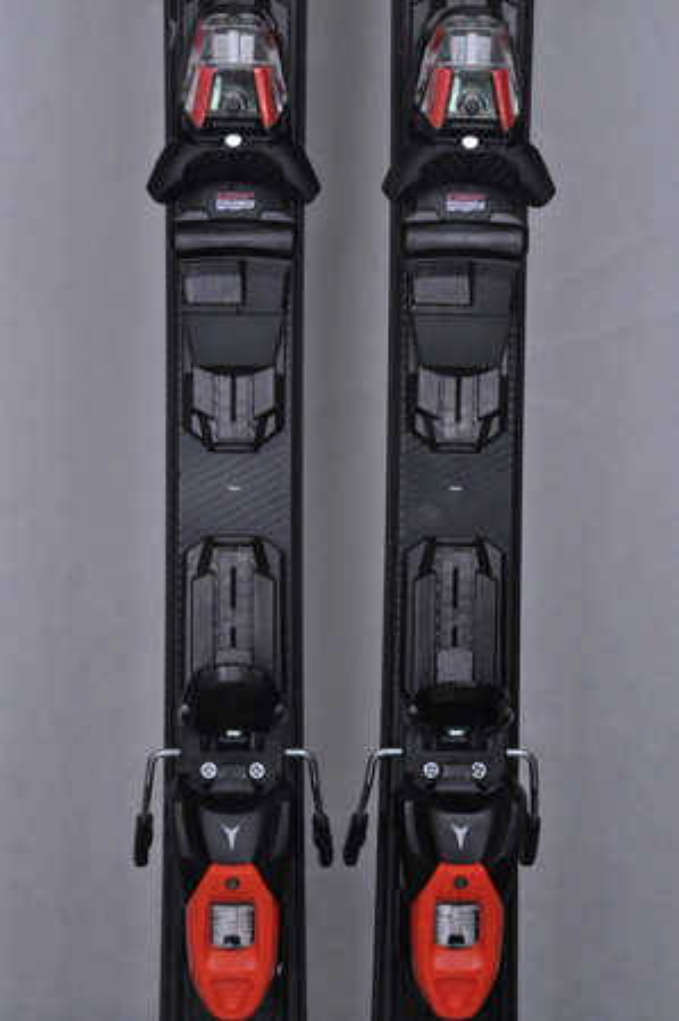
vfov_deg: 19.5
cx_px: 340
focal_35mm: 105
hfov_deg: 13.0
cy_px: 510
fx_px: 2977
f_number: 9.5
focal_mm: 70
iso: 3200
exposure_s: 1/125
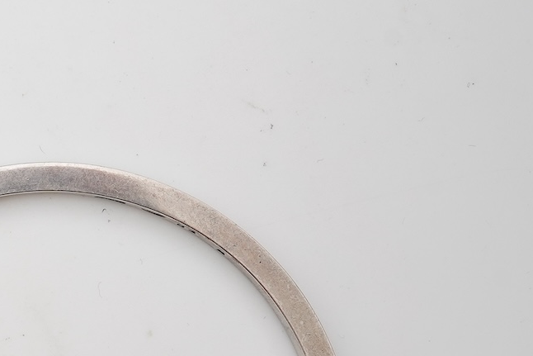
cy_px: 488
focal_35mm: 137
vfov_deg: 9.8
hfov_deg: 14.0
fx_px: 2029
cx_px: -275
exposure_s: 1/125
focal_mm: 30
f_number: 18
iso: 400
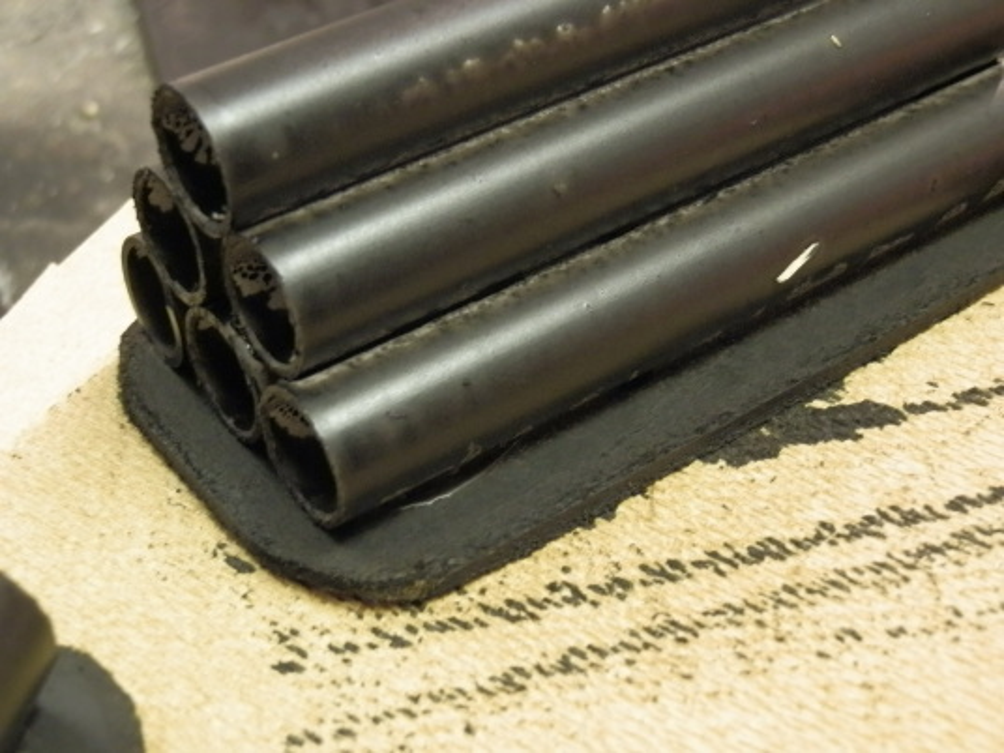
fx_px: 1769
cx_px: 502
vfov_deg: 24.0
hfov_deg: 31.7
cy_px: 376
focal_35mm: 61
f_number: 3.7
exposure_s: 1/8
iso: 400
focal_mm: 10.99
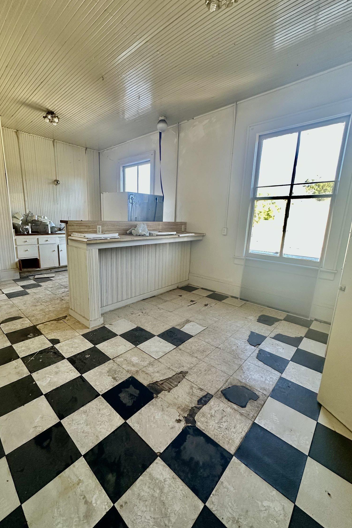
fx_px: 220
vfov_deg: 100.4
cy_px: 265
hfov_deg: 77.1
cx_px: 157
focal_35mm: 15
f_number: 2.2
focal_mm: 2.22
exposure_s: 1/99
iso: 160
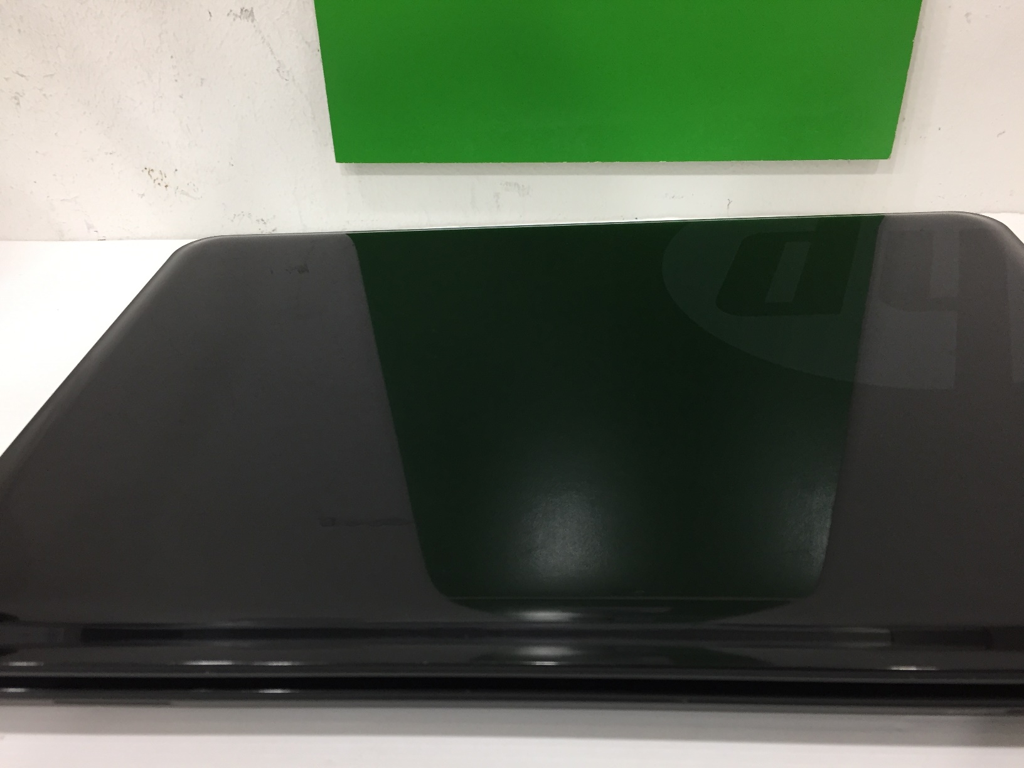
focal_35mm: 29
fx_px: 858
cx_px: 512
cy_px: 384
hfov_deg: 61.7
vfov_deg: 48.2
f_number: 2.2
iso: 125
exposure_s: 1/33
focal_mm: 4.15
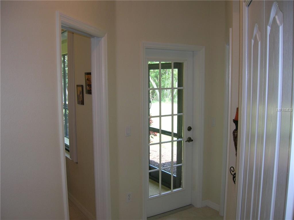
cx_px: 147
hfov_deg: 54.0
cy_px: 110
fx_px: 288
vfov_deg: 41.7
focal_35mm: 34
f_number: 2.9
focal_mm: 5.7
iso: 51
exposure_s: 1/29.8
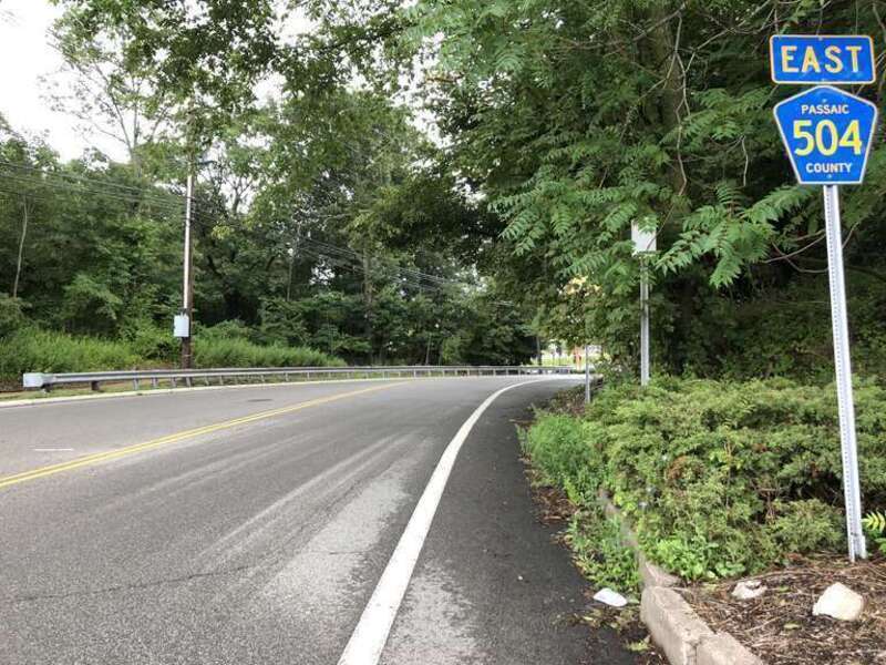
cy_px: 332
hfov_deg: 63.4
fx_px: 717
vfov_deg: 49.7
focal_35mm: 28
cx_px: 443
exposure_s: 1/40
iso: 25
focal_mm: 4
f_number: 1.8
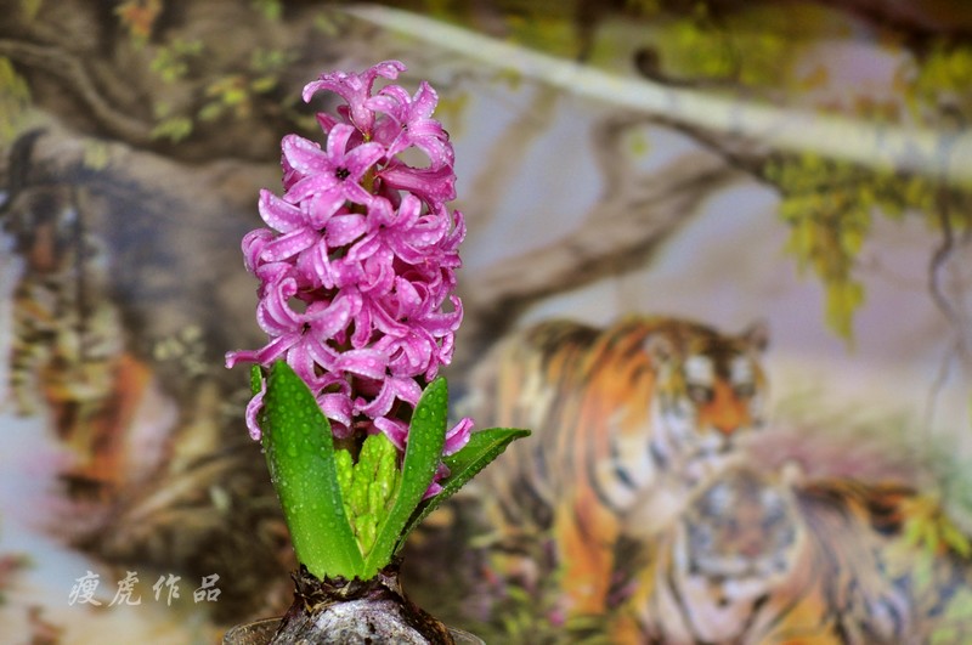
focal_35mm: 158
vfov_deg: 8.7
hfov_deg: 13.1
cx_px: 486
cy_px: 322
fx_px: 4246
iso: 800
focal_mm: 105
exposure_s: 1/60
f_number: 3
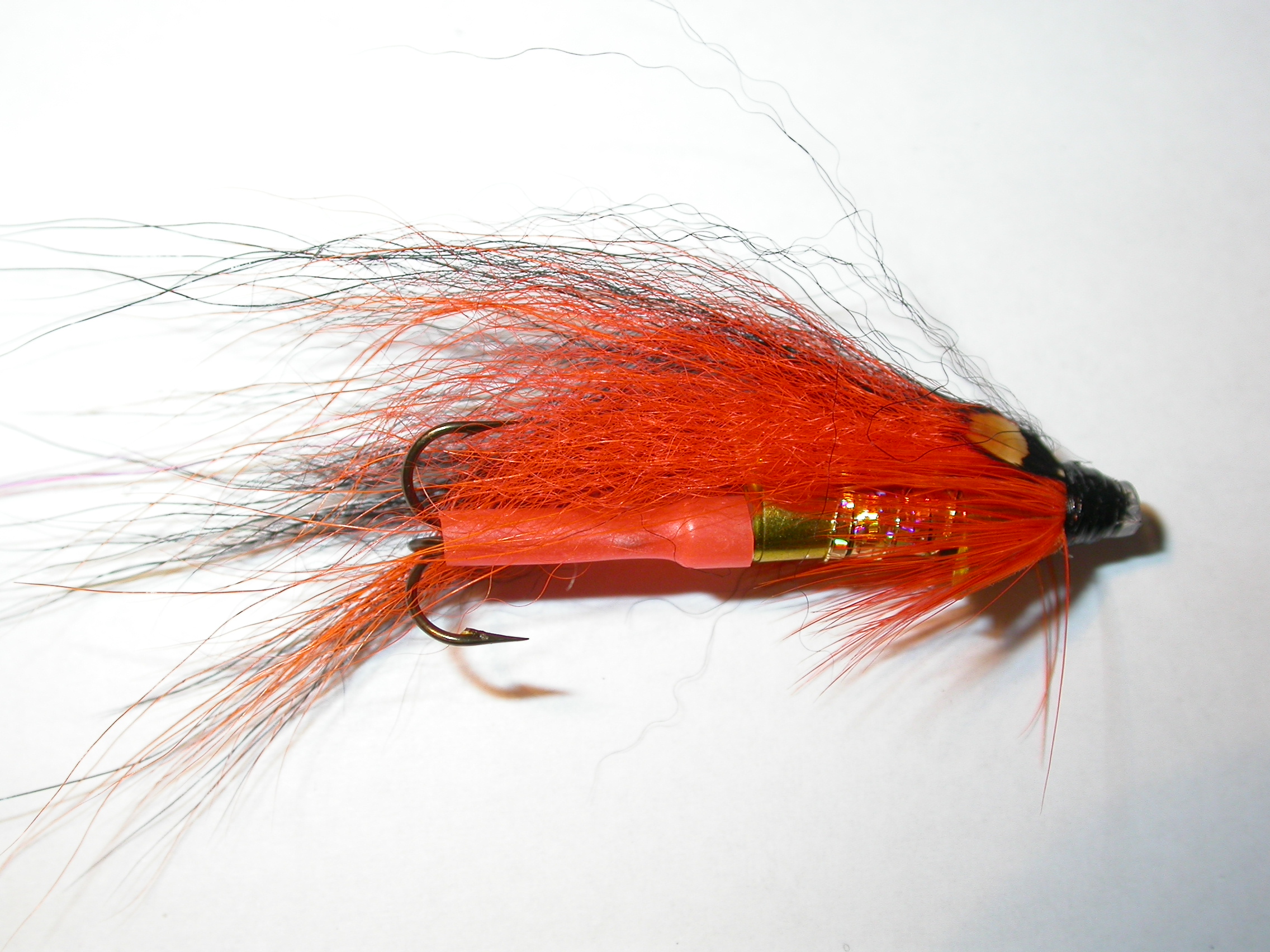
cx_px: 635
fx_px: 1908
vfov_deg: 28.0
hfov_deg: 36.8
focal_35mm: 52
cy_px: 476
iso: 100
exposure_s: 1/113
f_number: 3.7
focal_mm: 10.9
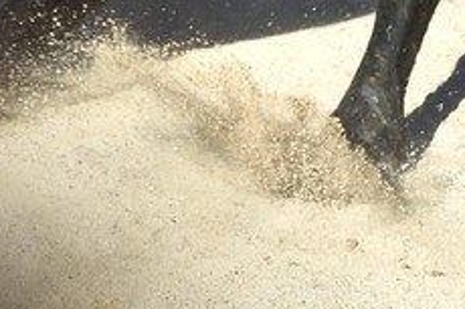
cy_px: -705
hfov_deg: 1.8
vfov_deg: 1.2
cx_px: -960
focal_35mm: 1112
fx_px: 14353
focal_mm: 160
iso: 200
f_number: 5.6
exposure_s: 1/1000
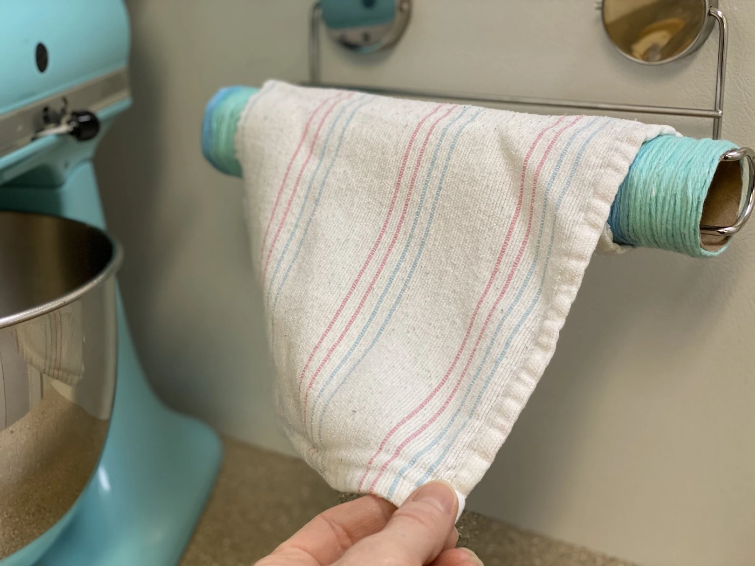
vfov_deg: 28.0
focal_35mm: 52
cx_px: 378
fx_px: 1134
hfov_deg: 36.8
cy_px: 283
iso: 160
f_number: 2
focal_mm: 6
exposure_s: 1/120
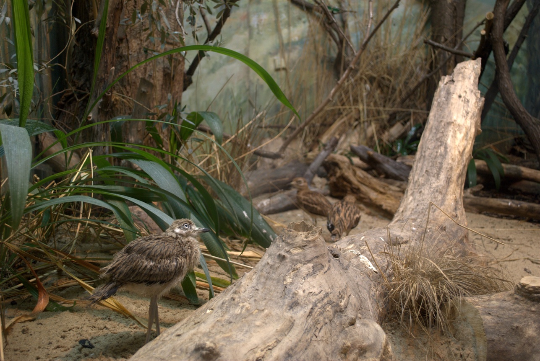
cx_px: 270
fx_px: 676
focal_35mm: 45
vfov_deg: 30.0
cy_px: 180
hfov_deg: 43.5
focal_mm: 30
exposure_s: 1/30
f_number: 4.5
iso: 200
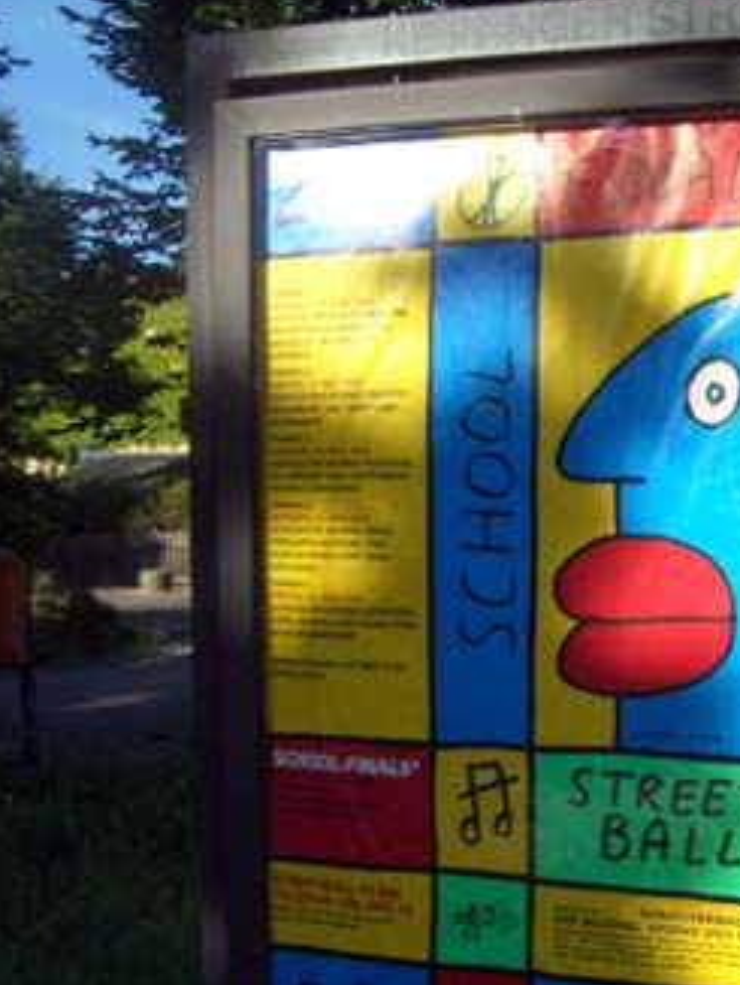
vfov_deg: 32.3
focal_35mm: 59
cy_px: 692
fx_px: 1679
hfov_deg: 24.4
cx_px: 612
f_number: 2.6
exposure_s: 1/800
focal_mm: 5.8
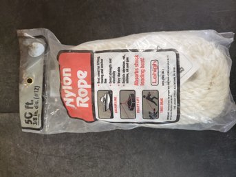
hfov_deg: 67.3
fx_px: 177
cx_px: 118
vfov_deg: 53.0
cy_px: 88
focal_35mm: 26
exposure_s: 1/40
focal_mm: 4.3
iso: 320
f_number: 1.5
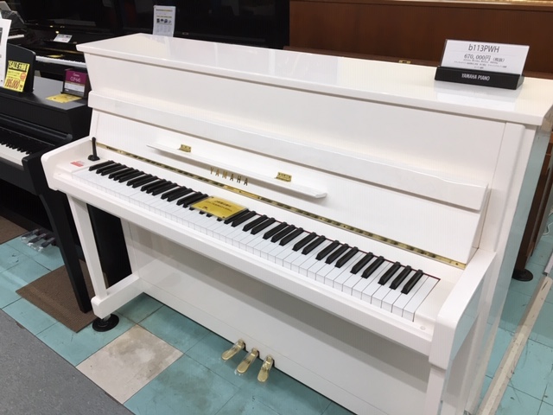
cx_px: 276
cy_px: 208
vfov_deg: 48.2
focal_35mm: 29
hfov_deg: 61.7
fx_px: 463
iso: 25
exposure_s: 1/30
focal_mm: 4.15
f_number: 2.2
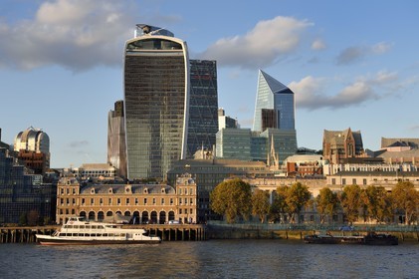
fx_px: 605
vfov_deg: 25.9
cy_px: 140
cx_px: 210
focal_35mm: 52
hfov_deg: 38.2
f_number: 9
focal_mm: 52
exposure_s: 1/250
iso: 200
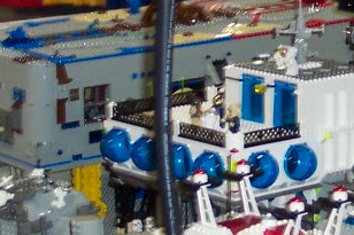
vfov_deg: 7.7
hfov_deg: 11.4
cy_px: 105
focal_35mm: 179
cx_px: 361
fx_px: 1759
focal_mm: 10.7
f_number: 3.4
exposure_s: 1/45
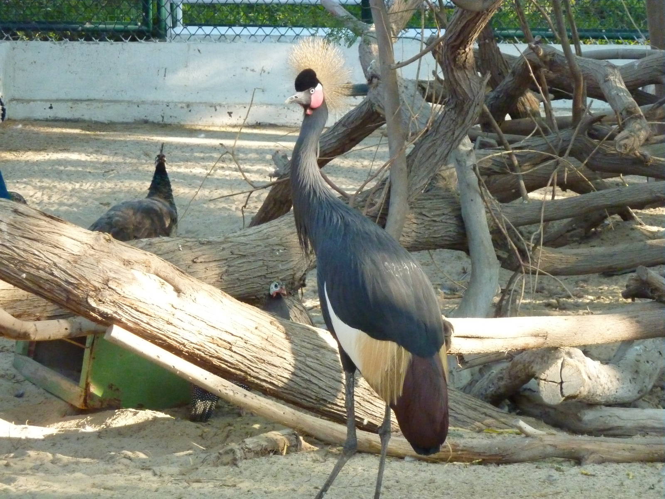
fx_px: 3247
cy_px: 250
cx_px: 332
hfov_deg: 11.7
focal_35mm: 169
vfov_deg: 8.8
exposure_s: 1/125
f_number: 4.5
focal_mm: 27.8
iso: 800
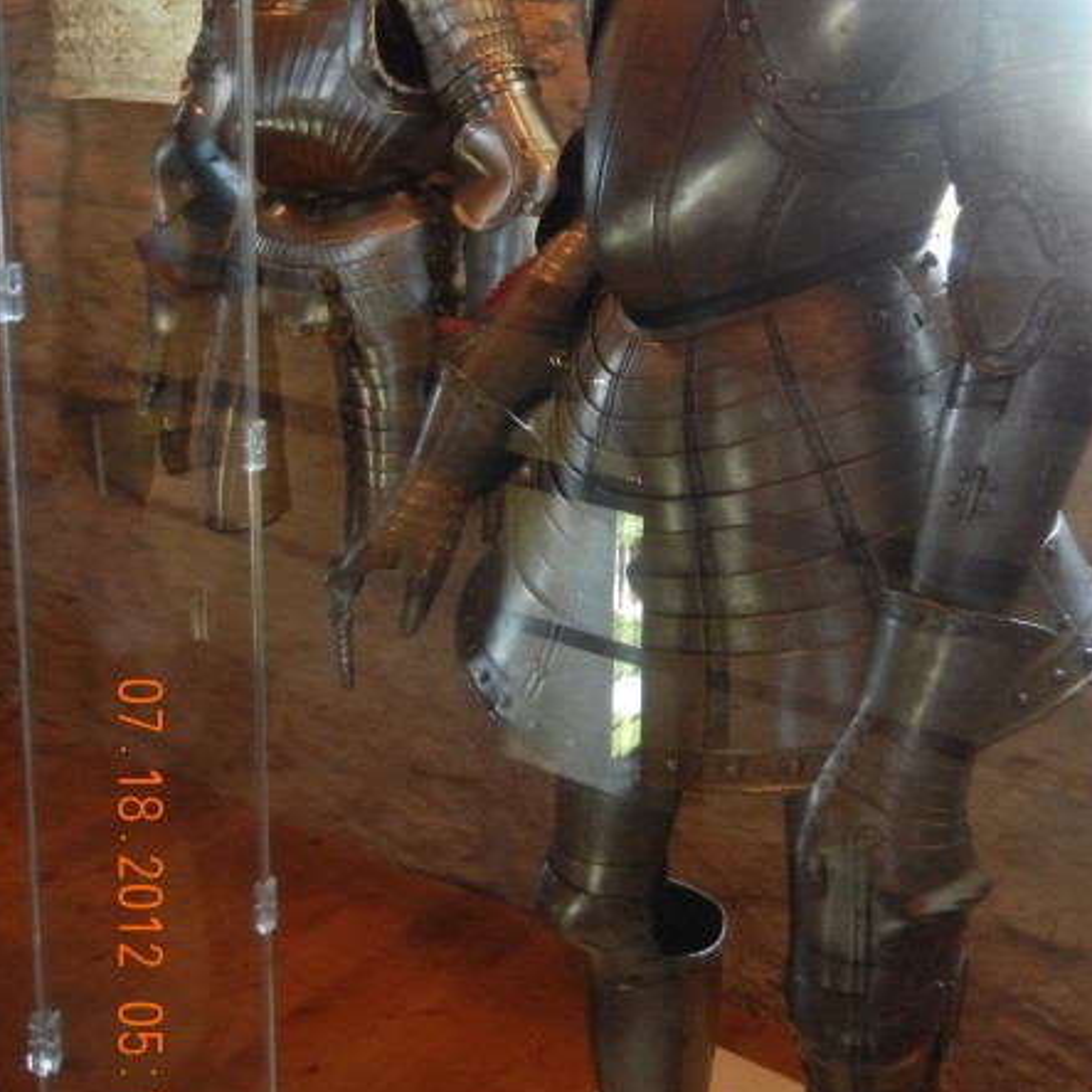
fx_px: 1642
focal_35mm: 46
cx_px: 703
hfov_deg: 36.5
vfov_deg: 36.2
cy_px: 313
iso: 400
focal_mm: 5.4
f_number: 3.5
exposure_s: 1/33.8
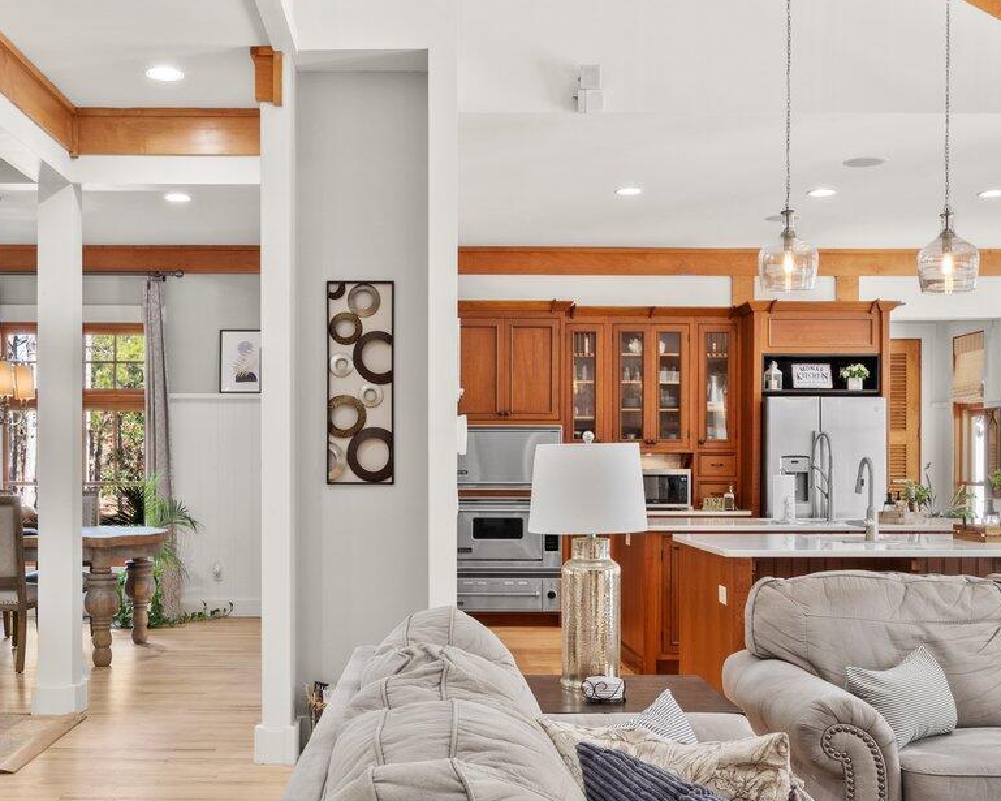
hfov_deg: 45.7
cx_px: 426
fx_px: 1185
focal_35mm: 40
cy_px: 476
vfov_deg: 37.2
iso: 500
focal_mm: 16
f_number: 8
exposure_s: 1/2
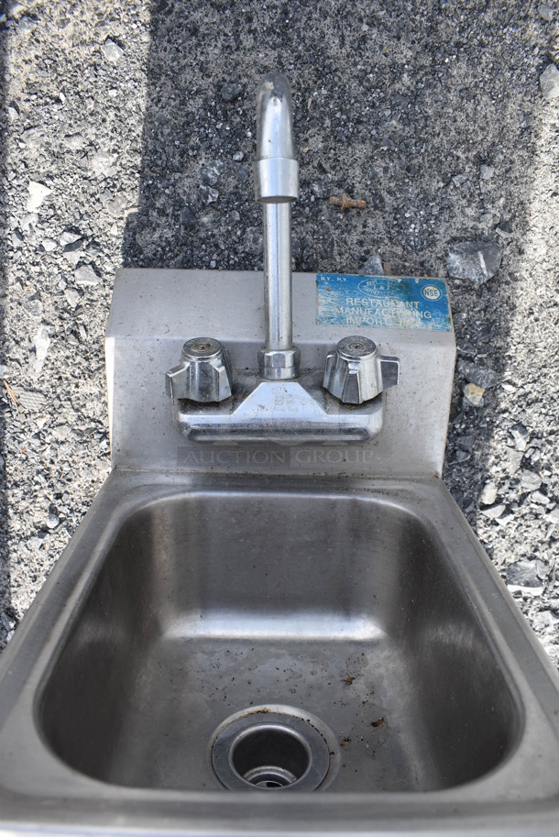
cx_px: 280
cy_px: 418
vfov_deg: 67.3
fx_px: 628
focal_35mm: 27
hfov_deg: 48.0
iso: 200
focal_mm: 18
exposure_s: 1/250
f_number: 6.3
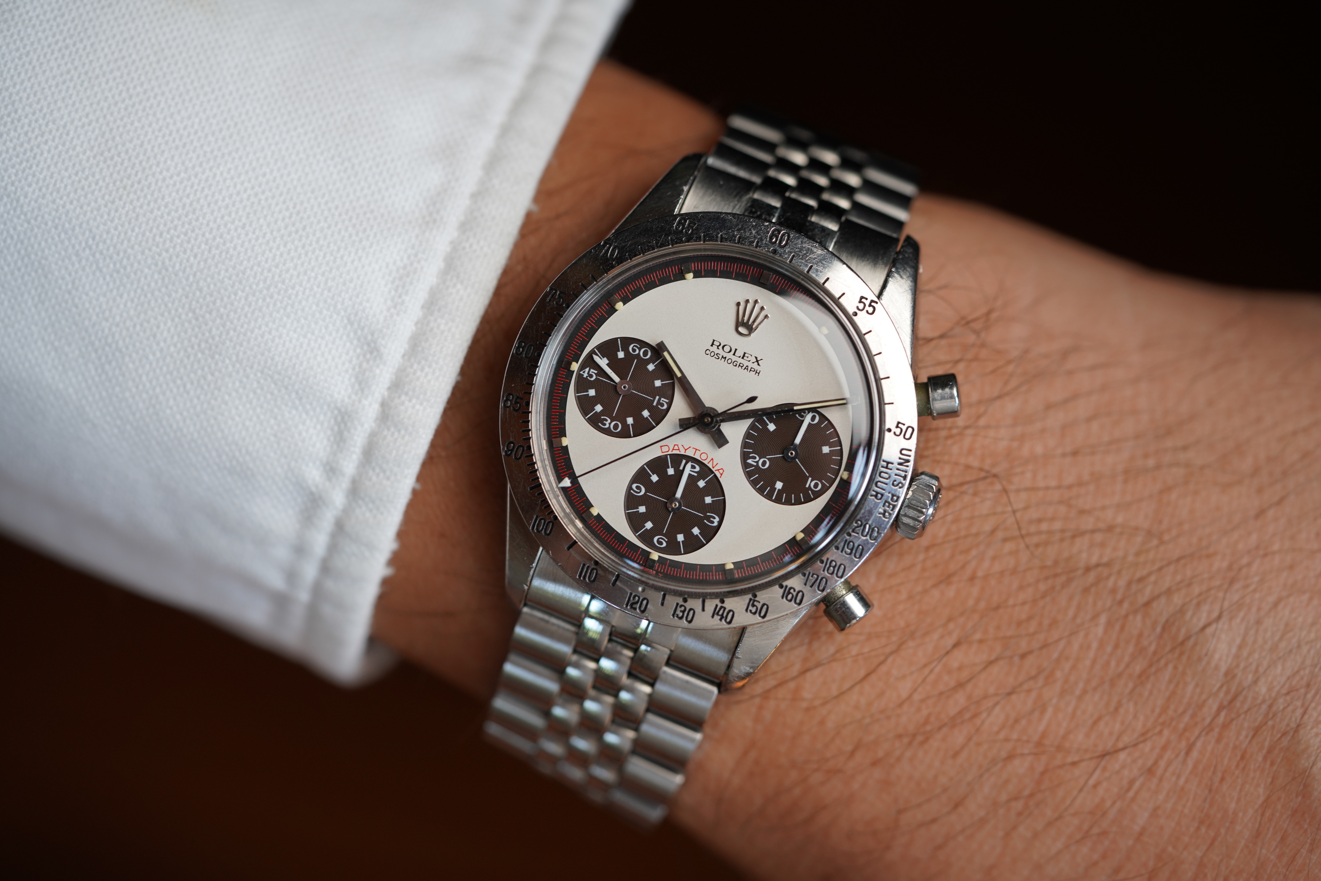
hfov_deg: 22.6
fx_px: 3303
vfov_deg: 15.2
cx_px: 660
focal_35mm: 90
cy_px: 440
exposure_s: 1/100
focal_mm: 90
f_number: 4
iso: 400
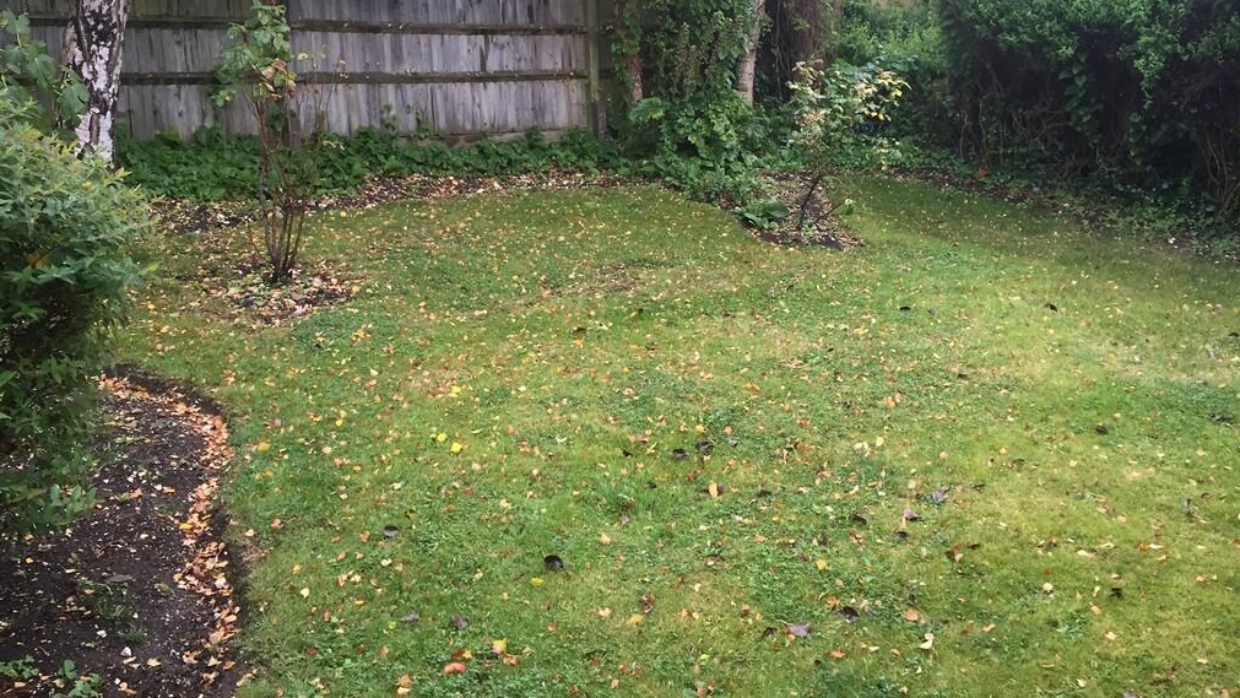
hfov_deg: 61.0
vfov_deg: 36.5
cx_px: 626
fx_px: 1052
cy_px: 269
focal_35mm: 32
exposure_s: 1/33
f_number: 2.2
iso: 50
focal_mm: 4.15
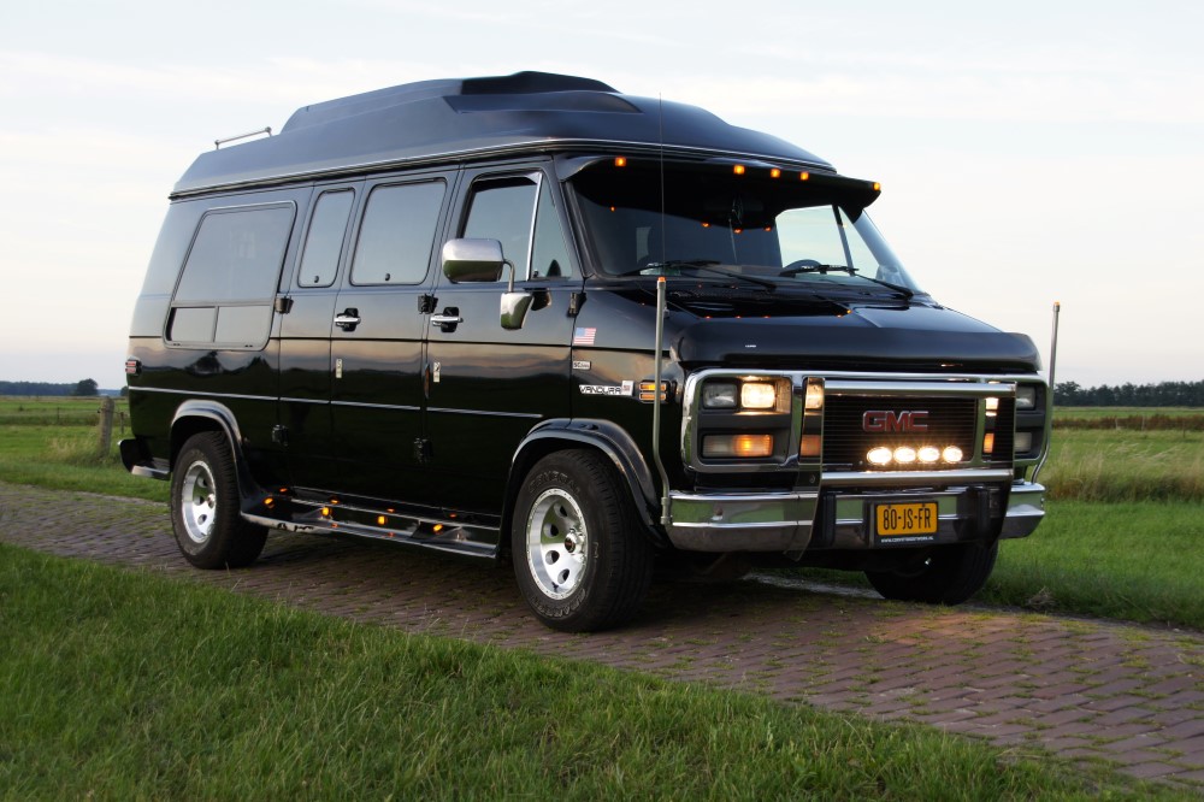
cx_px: 602
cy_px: 401
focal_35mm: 52
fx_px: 1755
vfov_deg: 25.7
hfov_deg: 37.9
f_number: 5
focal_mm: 35
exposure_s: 1/80
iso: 200
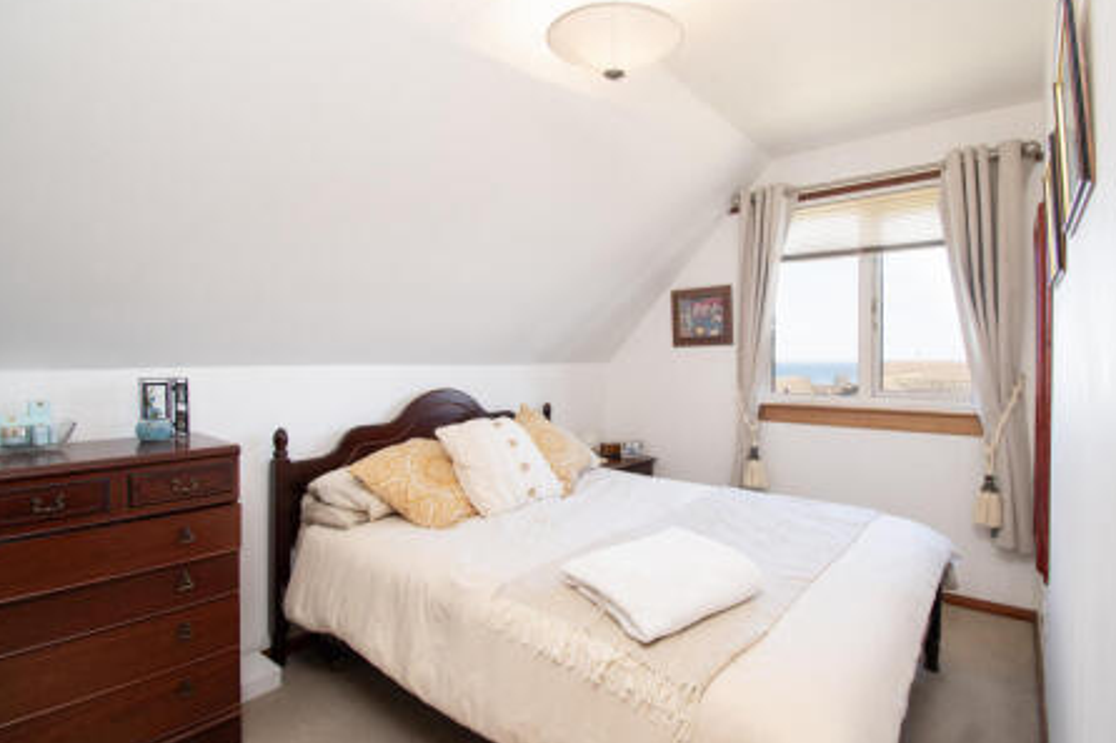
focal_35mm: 16
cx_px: 586
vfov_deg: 73.7
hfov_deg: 96.7
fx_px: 496
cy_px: 359
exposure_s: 1/15
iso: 320
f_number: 8
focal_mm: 10
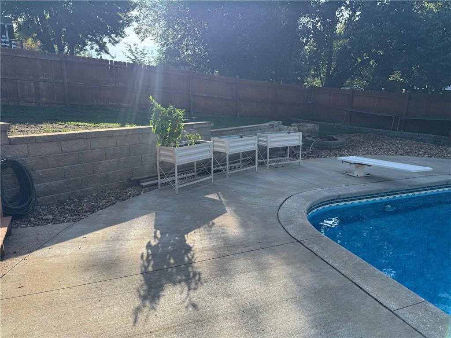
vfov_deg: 56.8
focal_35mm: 24
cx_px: 226
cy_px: 169
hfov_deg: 71.6
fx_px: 313
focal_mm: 6.76
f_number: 1.78
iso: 80
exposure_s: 1/1767
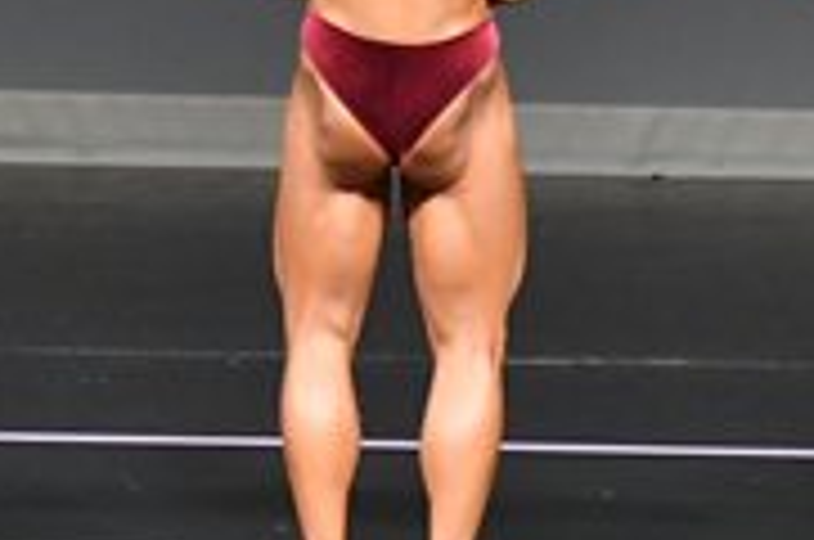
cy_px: 104
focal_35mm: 801
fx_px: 18079
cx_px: 488
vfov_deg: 1.7
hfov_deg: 2.6
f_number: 5.6
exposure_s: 1/400
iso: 5000
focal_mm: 125
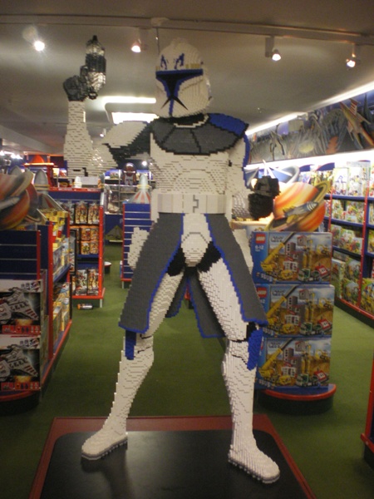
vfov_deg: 49.0
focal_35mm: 38
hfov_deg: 37.7
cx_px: 187
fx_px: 547
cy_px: 250
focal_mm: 6.3
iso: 400
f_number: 3.1
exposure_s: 1/40
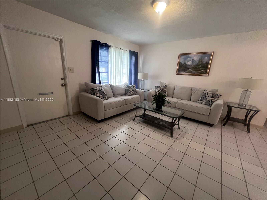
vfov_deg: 89.9
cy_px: 100
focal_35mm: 13
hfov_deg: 106.2
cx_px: 134
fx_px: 100
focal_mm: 1.57
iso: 500
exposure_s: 1/60
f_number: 1.8
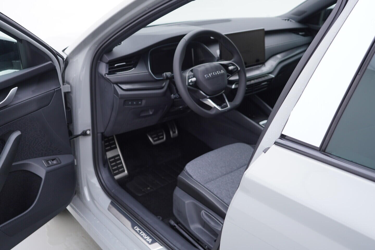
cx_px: 188
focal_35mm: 36
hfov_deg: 53.1
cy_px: 125
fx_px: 375
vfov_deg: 36.9
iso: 125
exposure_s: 1/40
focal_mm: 24
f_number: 2.8
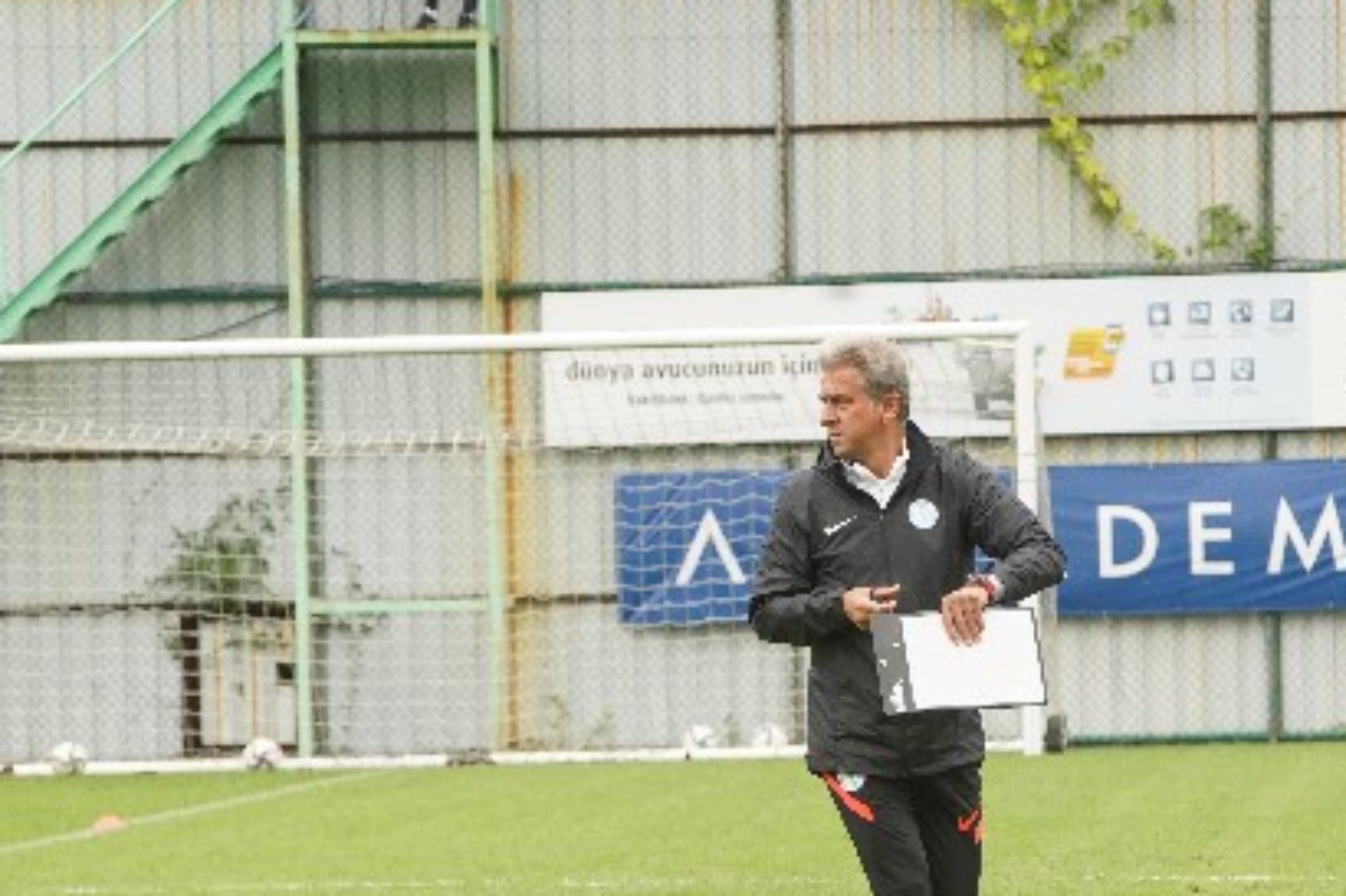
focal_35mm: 327
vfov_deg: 4.2
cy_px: 635
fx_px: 12221
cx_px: 837
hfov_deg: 6.3
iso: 3200
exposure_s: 1/1250
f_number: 8
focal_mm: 200
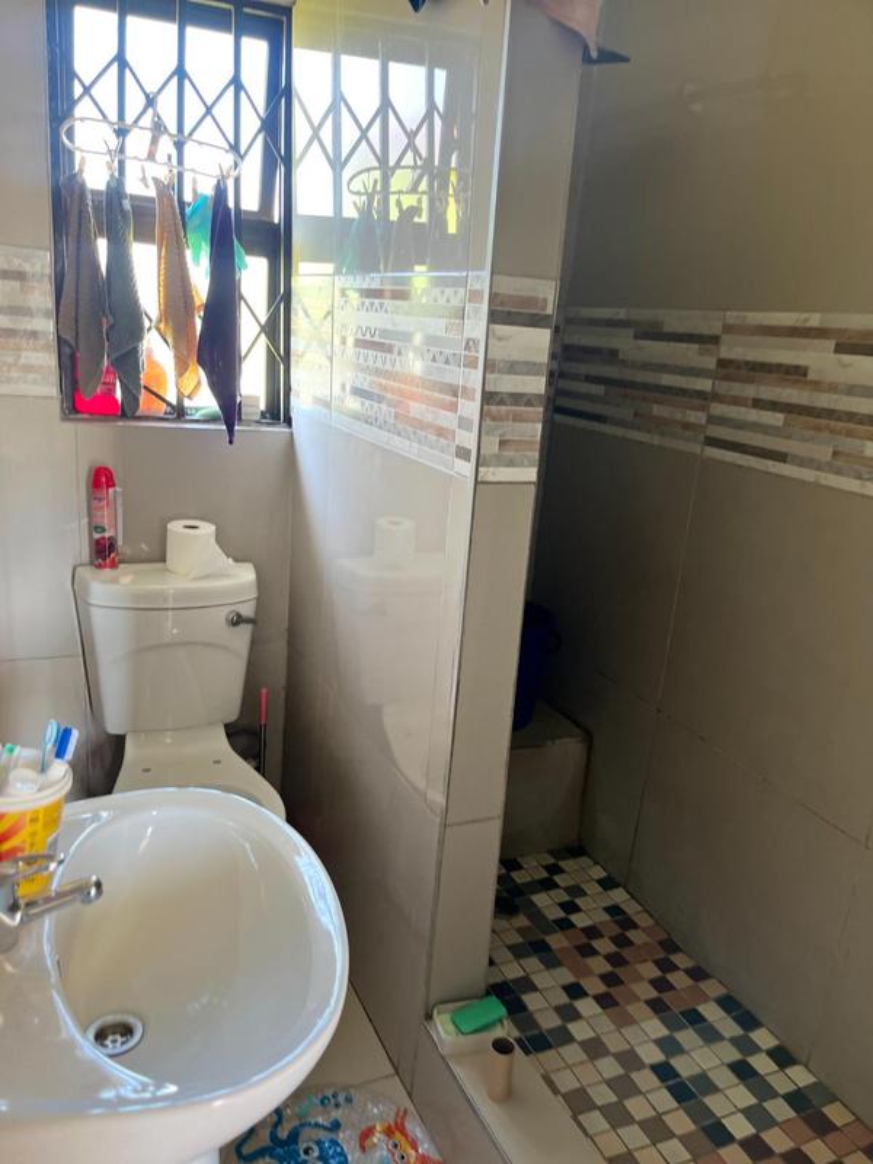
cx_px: 436
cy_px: 582
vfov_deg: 67.3
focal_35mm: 26
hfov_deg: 53.1
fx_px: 874
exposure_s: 1/60
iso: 320
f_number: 1.6
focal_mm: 5.1
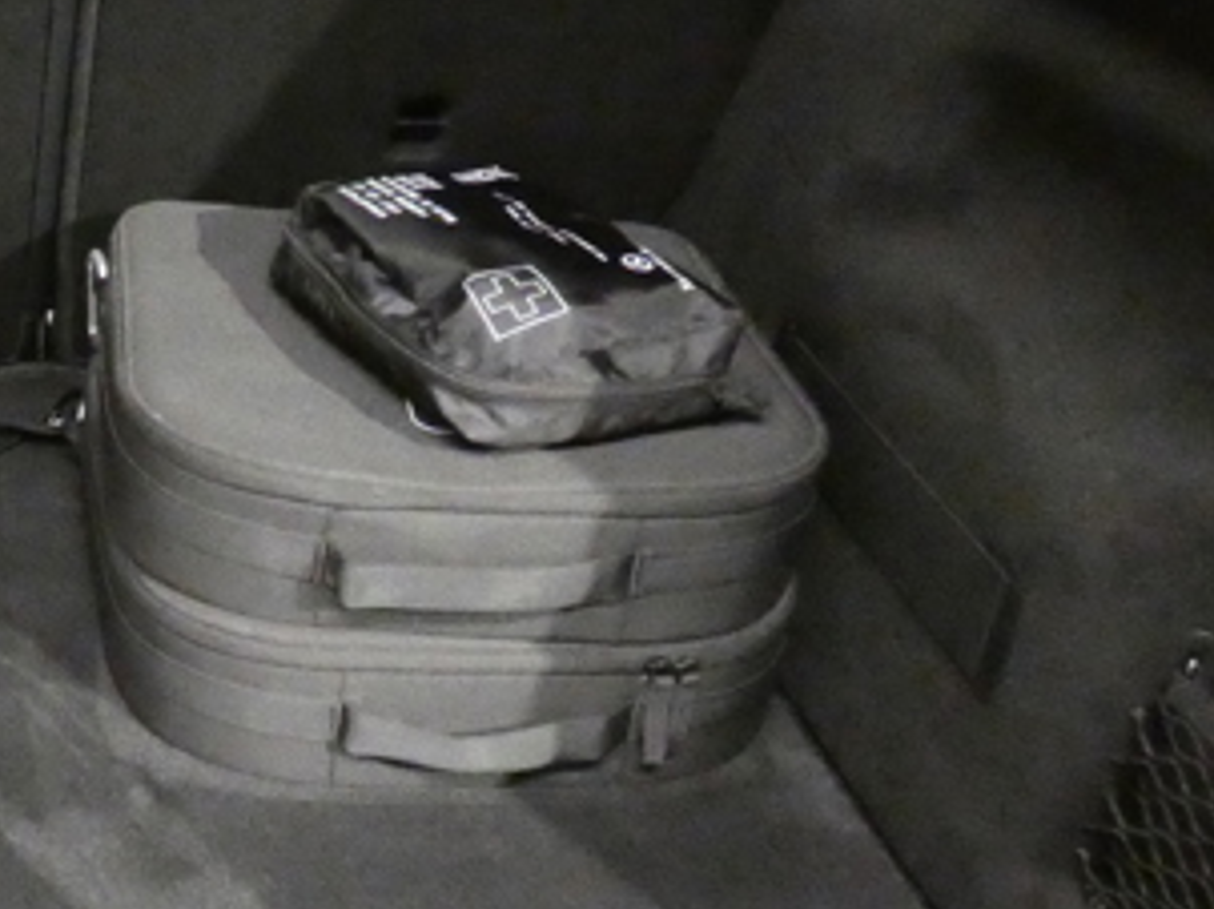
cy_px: 519
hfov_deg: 32.2
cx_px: -105
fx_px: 1857
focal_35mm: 53
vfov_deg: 27.5
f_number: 2.8
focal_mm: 3.6
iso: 3200
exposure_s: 1/40
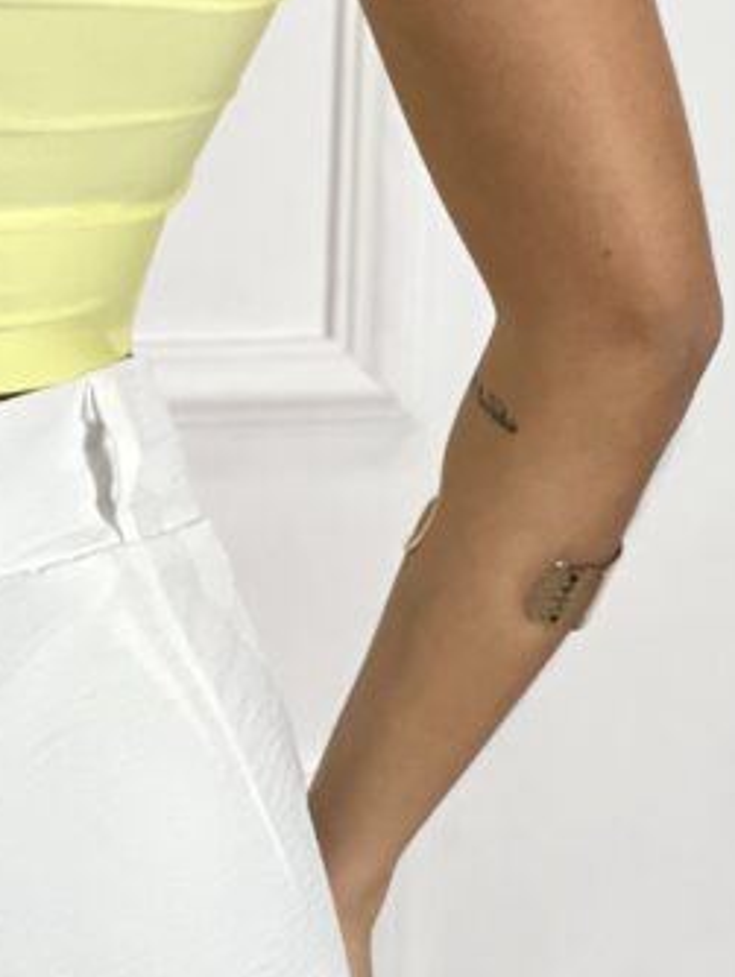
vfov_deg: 9.1
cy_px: -230
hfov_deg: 6.9
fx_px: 6079
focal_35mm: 215
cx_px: -167
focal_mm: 9
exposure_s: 1/120
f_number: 2.8
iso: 125
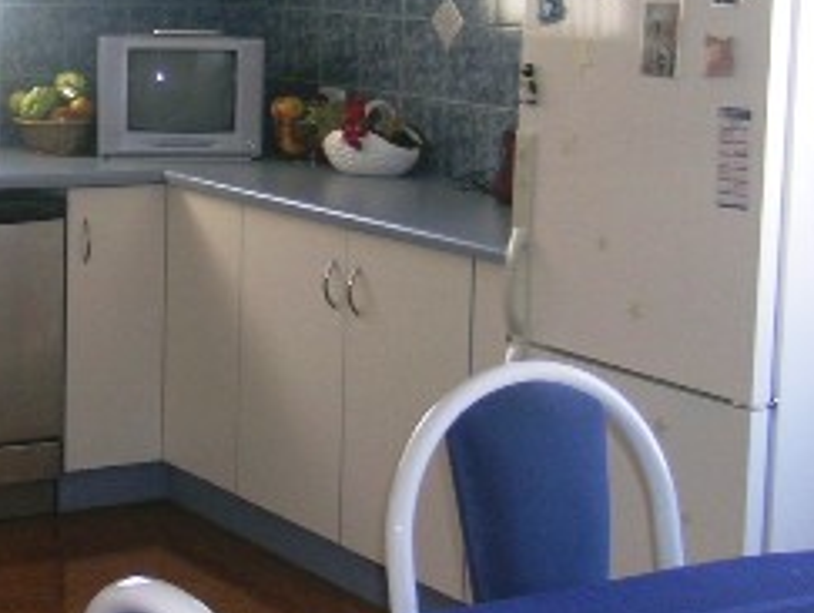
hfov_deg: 21.1
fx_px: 2167
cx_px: 198
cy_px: 171
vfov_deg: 16.0
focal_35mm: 92
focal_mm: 7.2
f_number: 3
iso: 50
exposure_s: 1/30
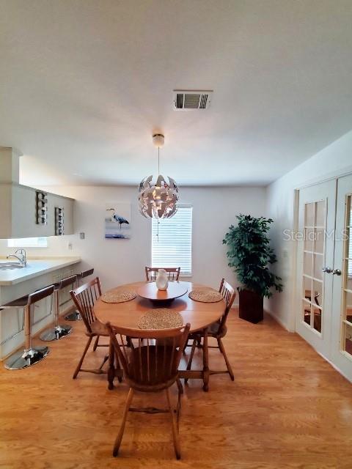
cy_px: 234
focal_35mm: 13
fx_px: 176
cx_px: 176
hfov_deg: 89.9
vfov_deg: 106.2
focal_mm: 1.8
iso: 125
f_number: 2.2
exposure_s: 1/60
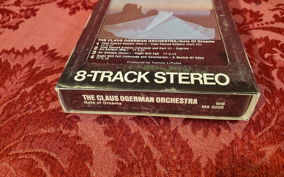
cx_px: 142
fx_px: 224
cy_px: 66
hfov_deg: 64.6
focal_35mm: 29
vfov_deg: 42.8
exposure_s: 1/120
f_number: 2.4
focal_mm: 4.3
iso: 200
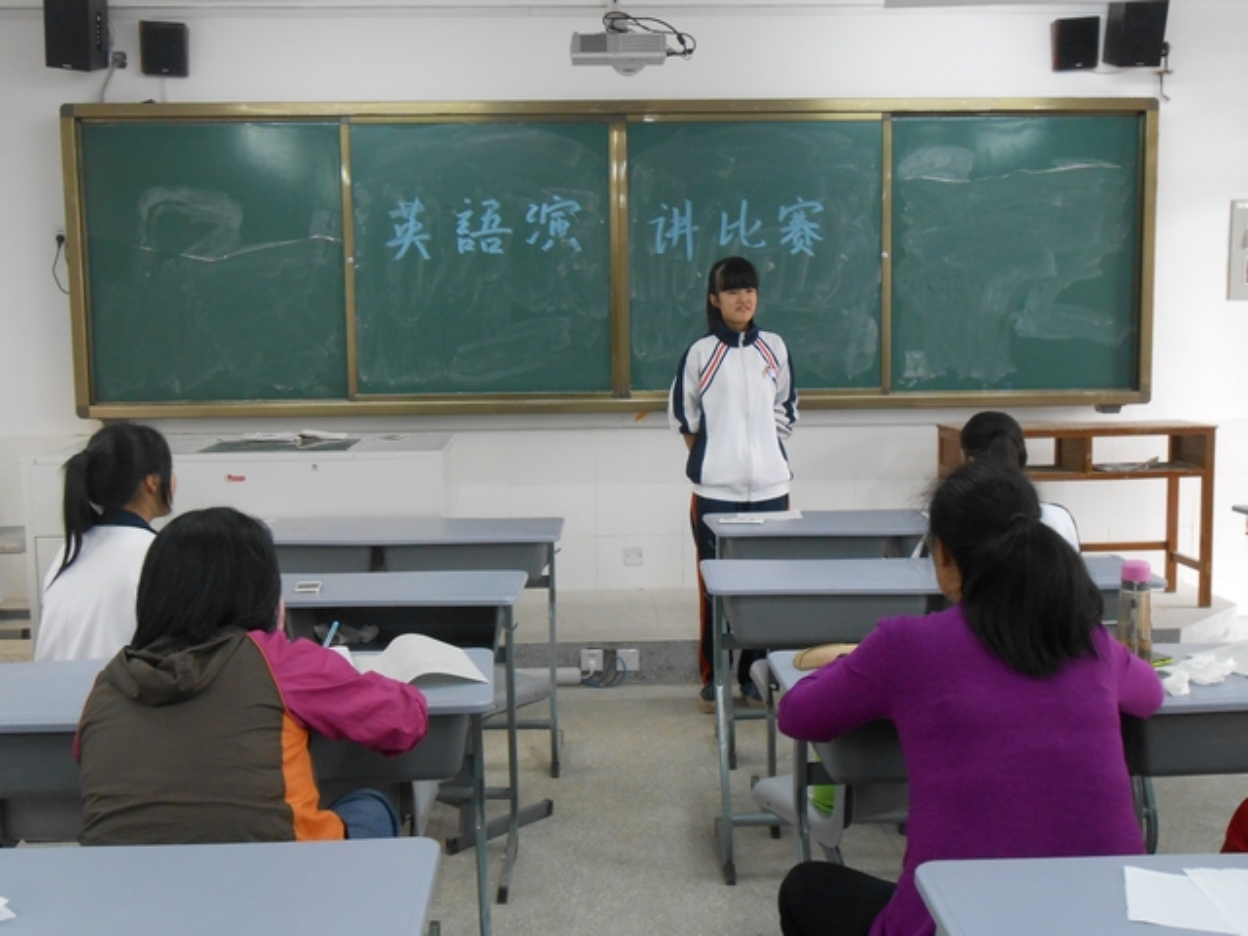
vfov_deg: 37.7
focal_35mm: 38
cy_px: 468
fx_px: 1370
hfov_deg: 49.0
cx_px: 624
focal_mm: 6.8
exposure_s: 1/30
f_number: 4.2
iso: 320
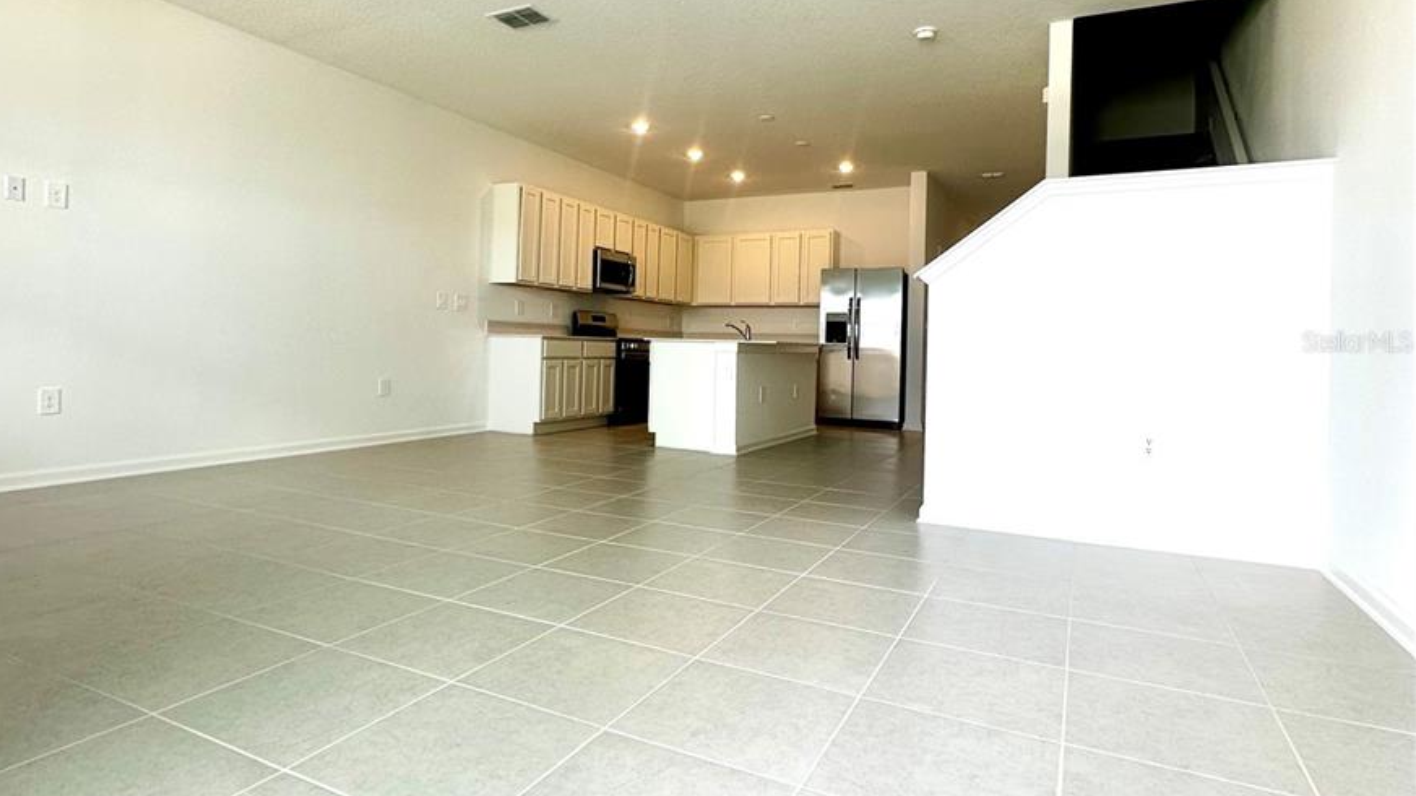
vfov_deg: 53.4
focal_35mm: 21
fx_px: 788
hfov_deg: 83.8
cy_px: 341
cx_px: 687
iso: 64
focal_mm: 2.22
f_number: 2.2
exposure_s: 1/120
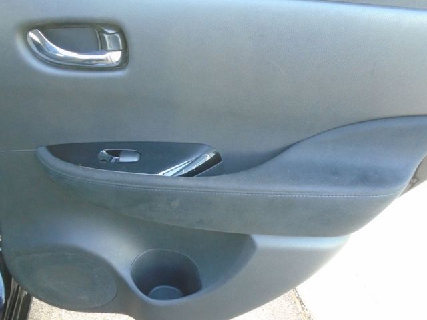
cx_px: 214
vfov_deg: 53.1
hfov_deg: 67.3
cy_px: 160
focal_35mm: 26
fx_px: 321
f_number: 3.2
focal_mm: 4.6
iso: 400
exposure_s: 1/25
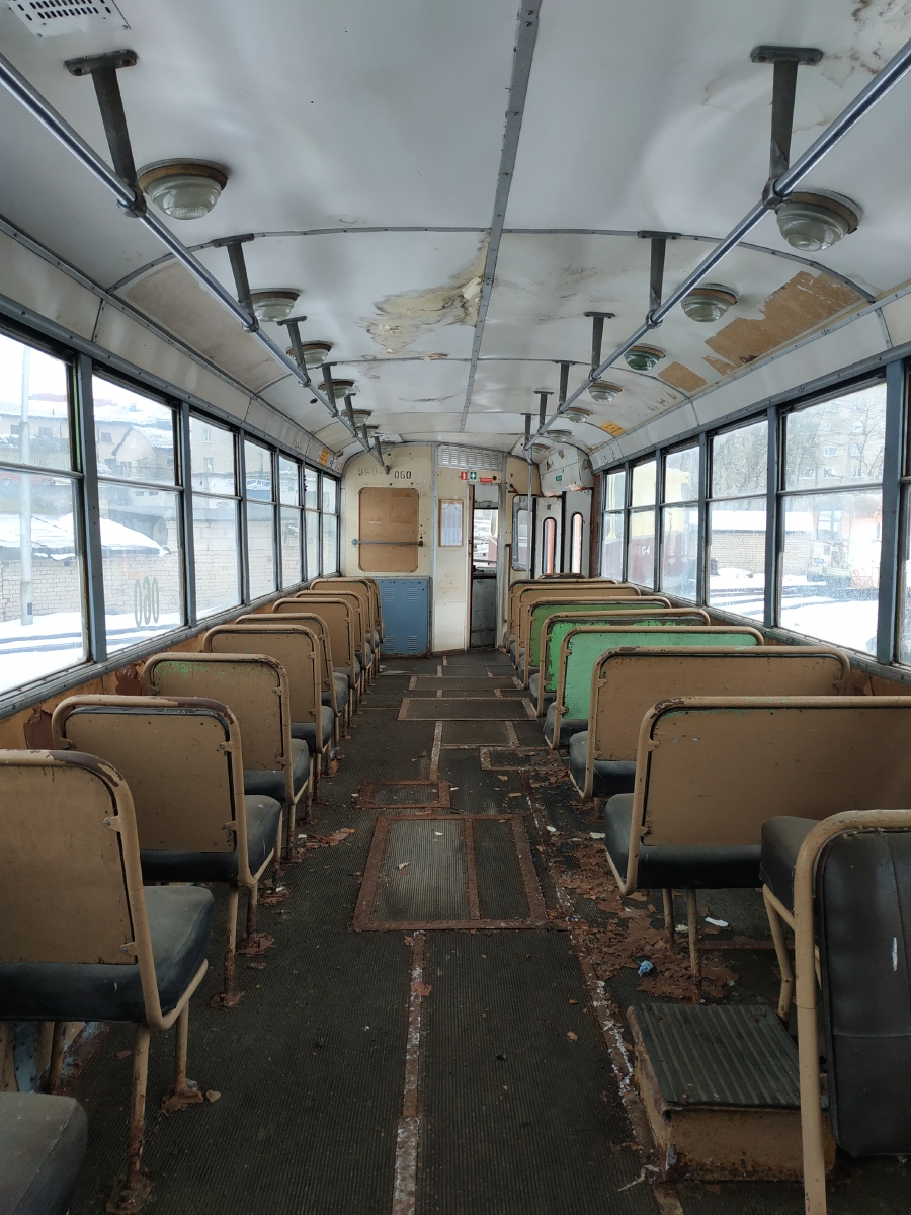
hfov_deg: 56.8
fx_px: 842
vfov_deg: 71.6
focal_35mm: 24
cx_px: 456
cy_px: 608
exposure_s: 1/110
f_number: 1.9
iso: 200
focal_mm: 3.94
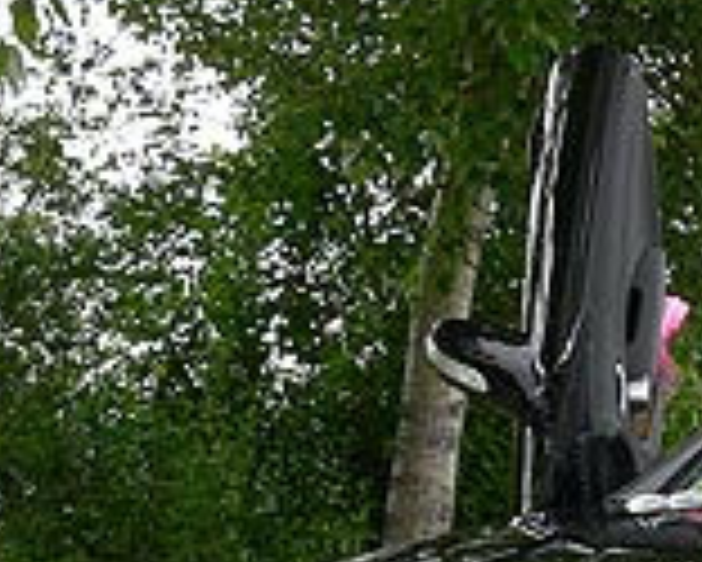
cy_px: 454
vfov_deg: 8.6
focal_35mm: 180
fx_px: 3742
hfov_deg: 10.5
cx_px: 940
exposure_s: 1/125
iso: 100
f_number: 4.5
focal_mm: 12.7
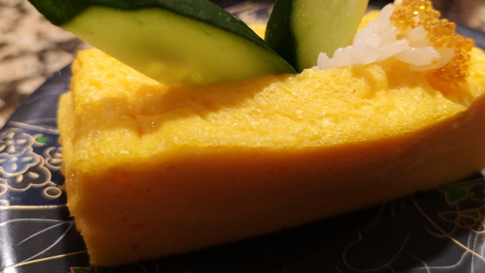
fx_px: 501
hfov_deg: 51.5
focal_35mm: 39
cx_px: 269
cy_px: 74
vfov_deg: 30.0
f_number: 1.8
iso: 100
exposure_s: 1/50
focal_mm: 3.95
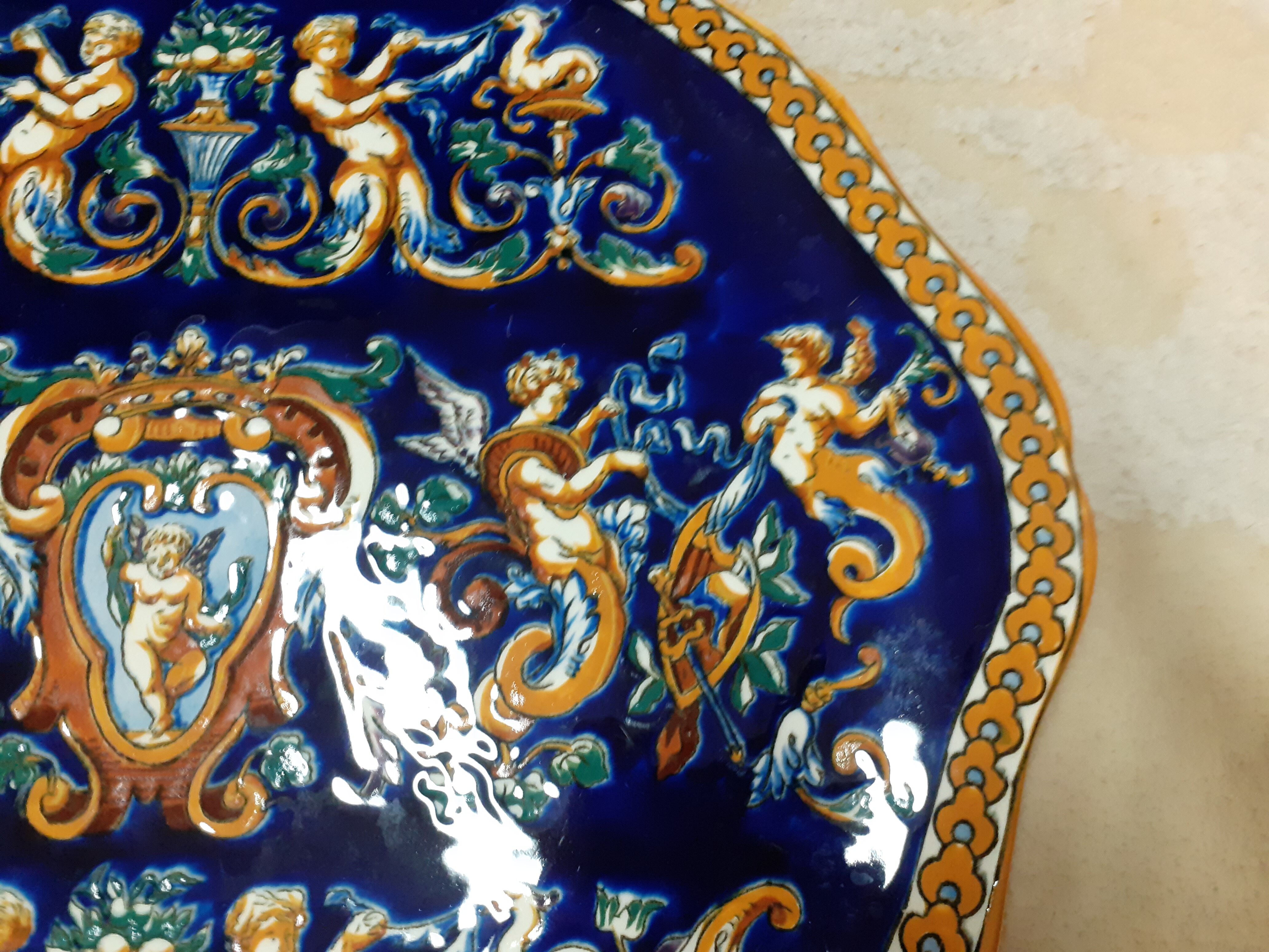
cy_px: 476
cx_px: 634
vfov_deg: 51.4
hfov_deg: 65.3
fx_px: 990
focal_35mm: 27
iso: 200
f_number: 1.9
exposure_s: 1/33
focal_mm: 3.6
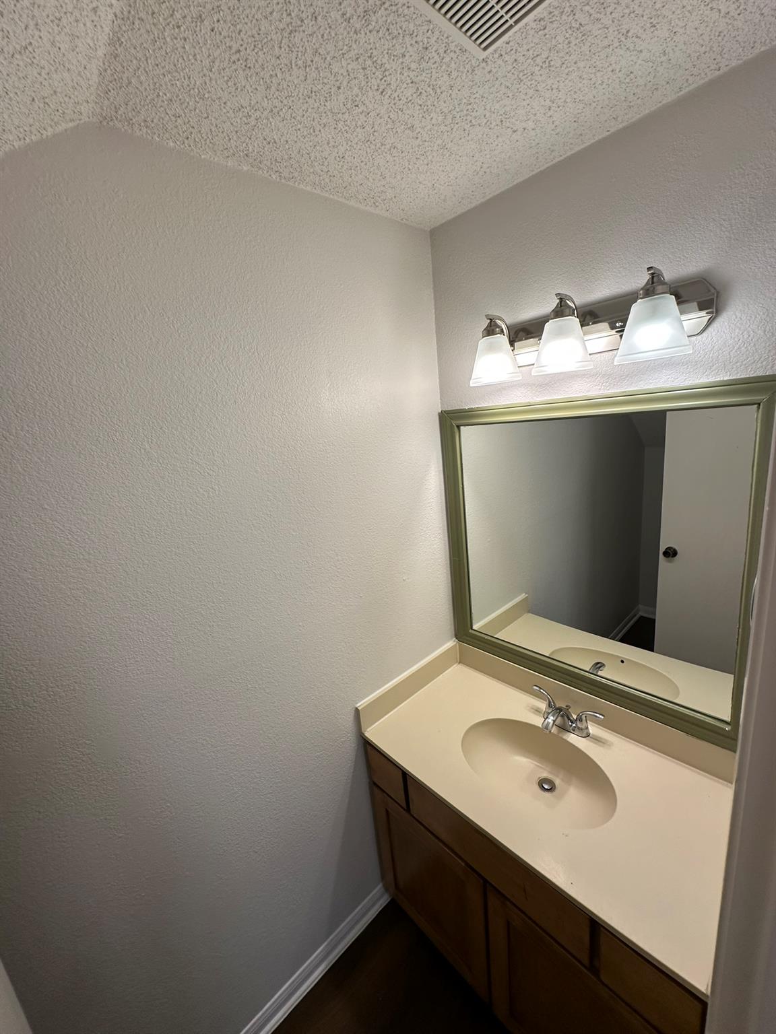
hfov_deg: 85.7
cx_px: 388
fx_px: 418
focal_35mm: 14
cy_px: 517
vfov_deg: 102.1
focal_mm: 2.22
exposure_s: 1/120
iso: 64
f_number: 2.2
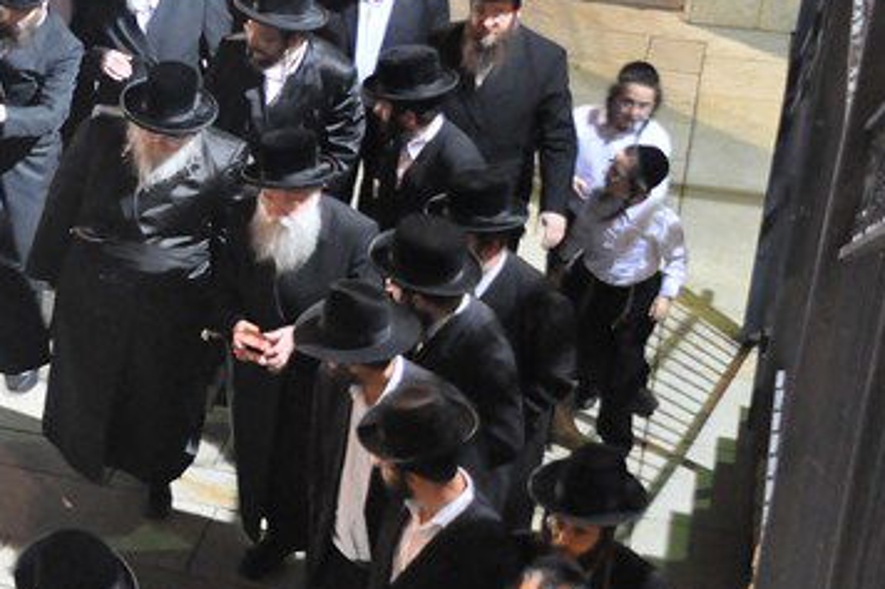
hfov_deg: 19.5
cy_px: 329
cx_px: -60
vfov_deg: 13.5
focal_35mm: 101
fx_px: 2482
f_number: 4.2
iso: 3200
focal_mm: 30
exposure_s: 1/30
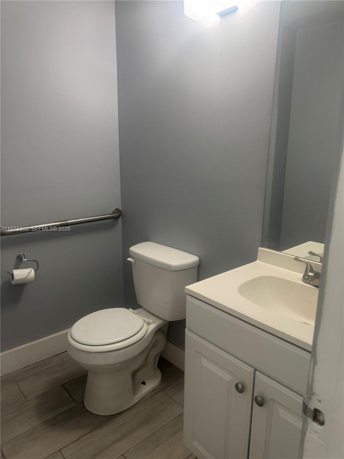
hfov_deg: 56.8
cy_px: 230
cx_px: 172
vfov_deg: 71.6
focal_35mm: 24
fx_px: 318
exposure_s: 1/60
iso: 250
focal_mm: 6.76
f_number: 1.78
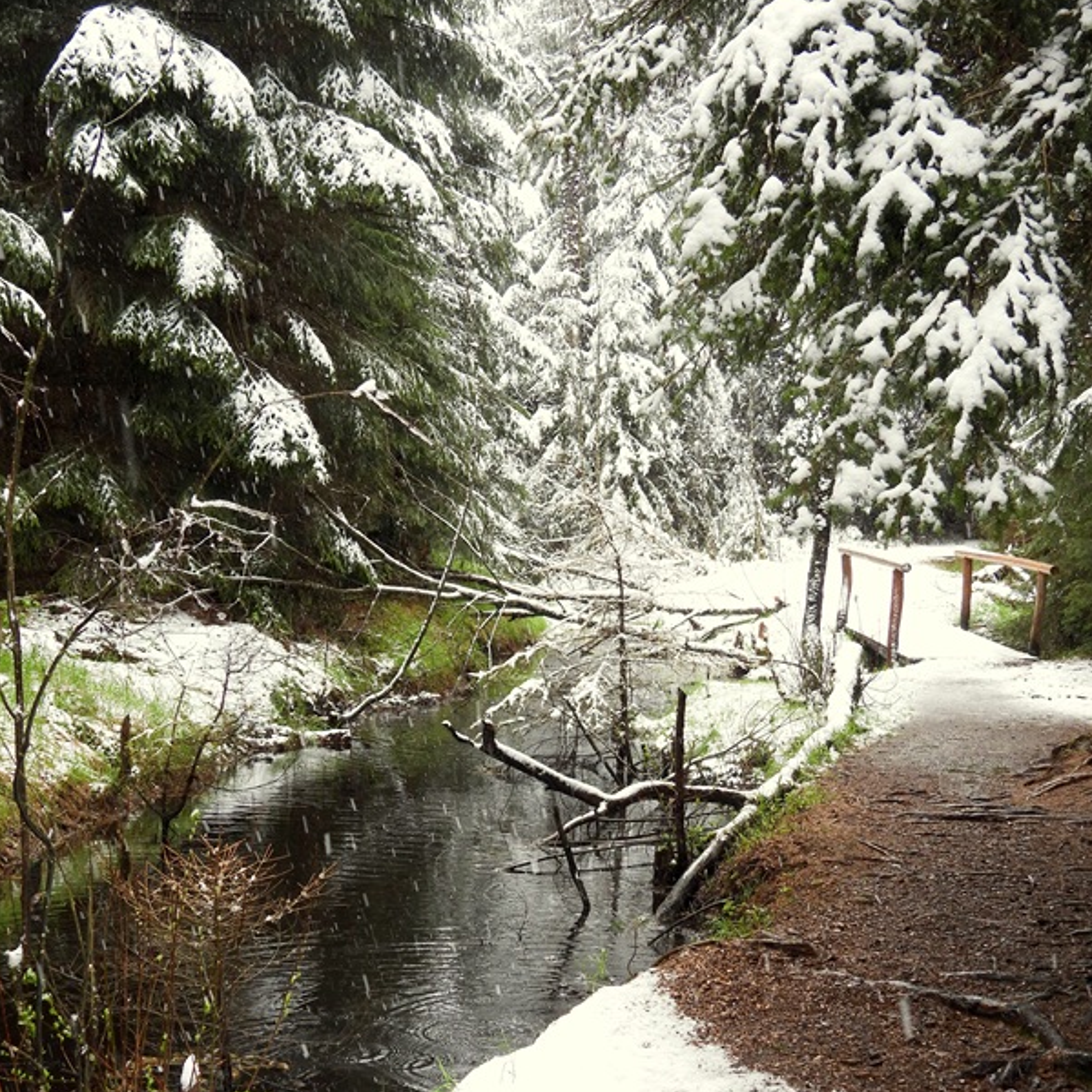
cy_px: 695
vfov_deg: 30.4
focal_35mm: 56
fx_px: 1999
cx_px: 543
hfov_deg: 30.6
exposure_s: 1/125
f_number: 3.2
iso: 100
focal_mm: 8.4
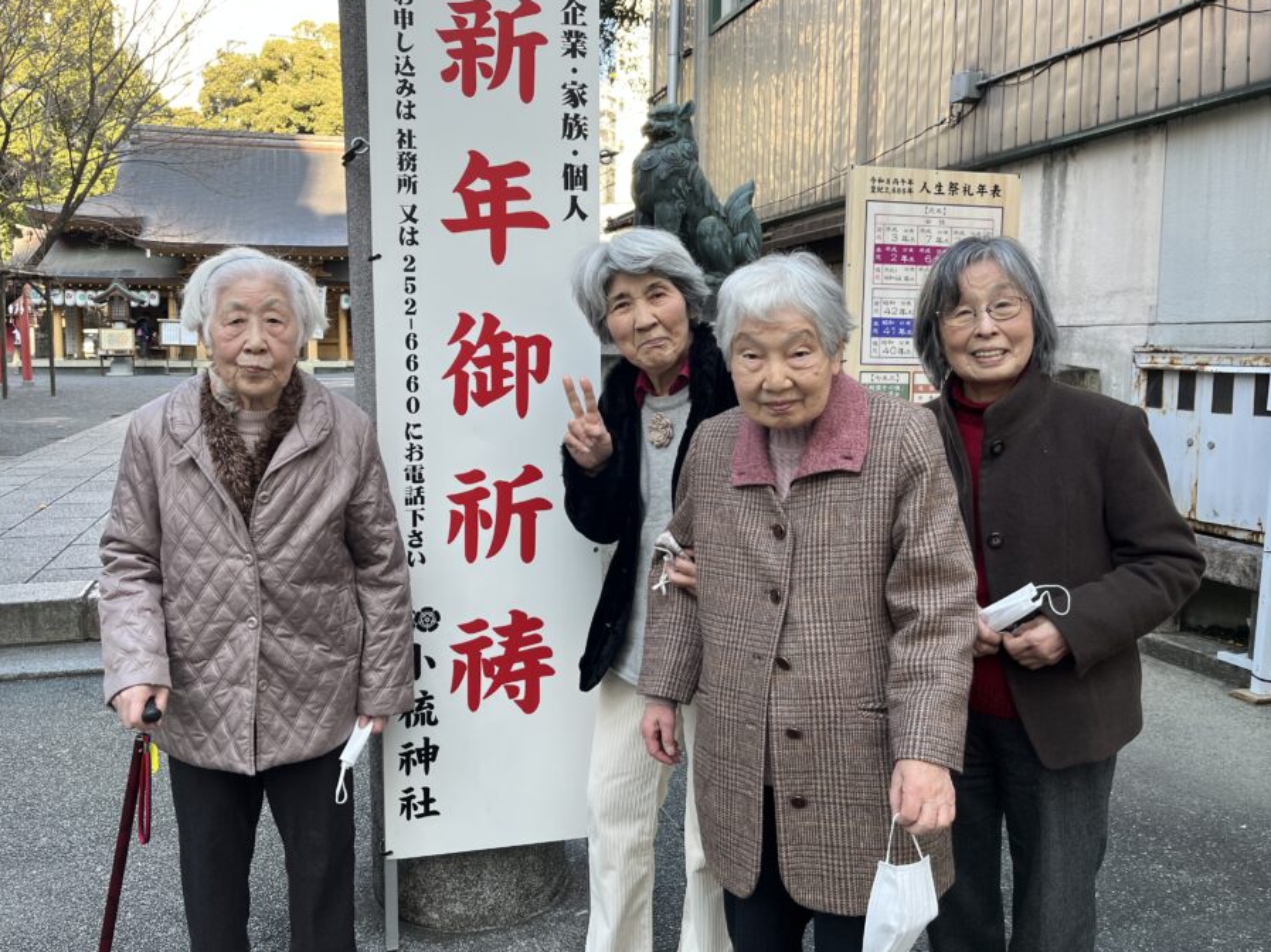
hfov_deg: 61.6
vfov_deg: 48.2
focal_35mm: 29
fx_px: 1064
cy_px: 452
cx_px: 592
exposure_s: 1/168
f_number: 1.6
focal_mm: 5.1
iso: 40
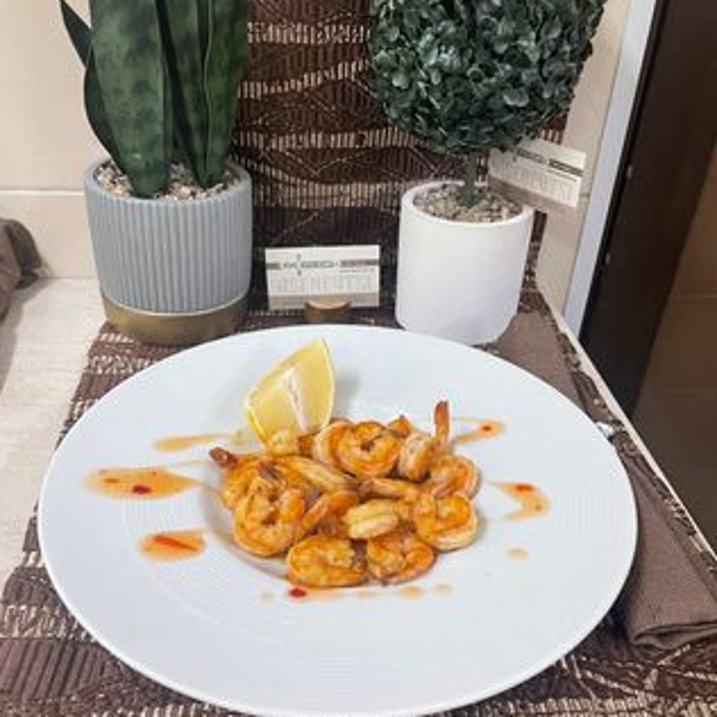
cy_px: 417
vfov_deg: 52.3
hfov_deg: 52.5
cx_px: 356
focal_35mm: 31
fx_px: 726
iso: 250
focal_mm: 4.2
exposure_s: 1/50
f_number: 1.6
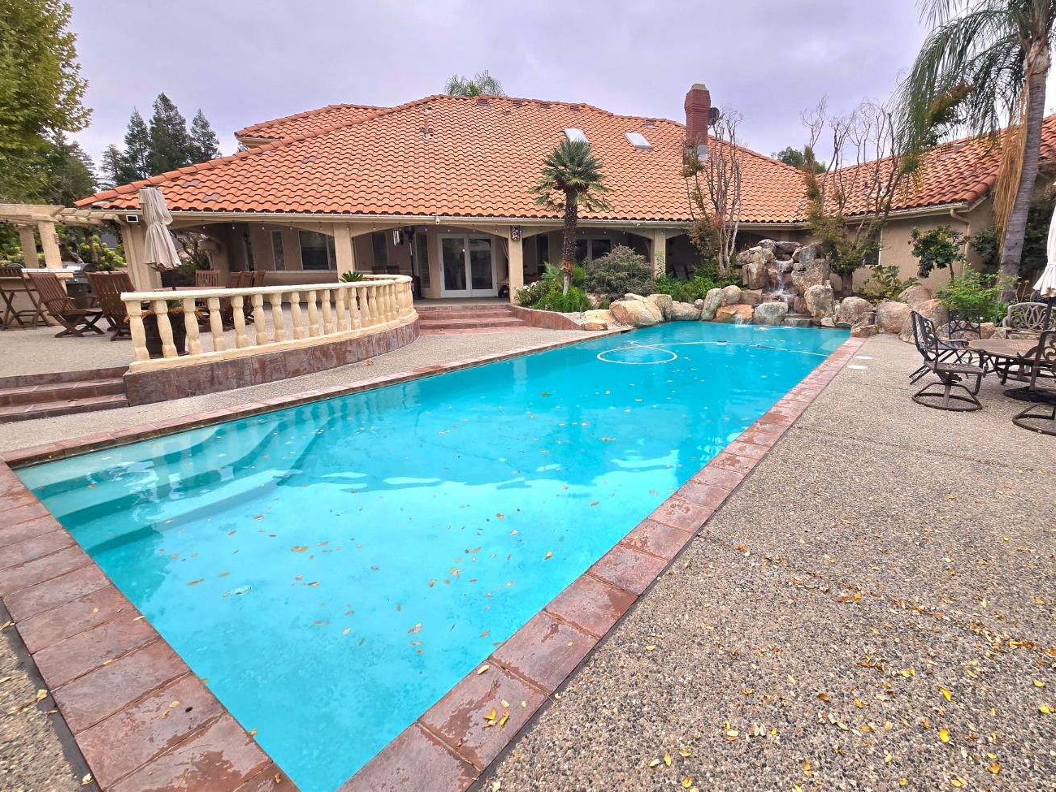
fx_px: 458
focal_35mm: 15
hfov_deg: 97.4
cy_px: 361
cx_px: 607
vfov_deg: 81.6
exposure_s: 1/556
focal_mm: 2.2
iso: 50
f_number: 2.2
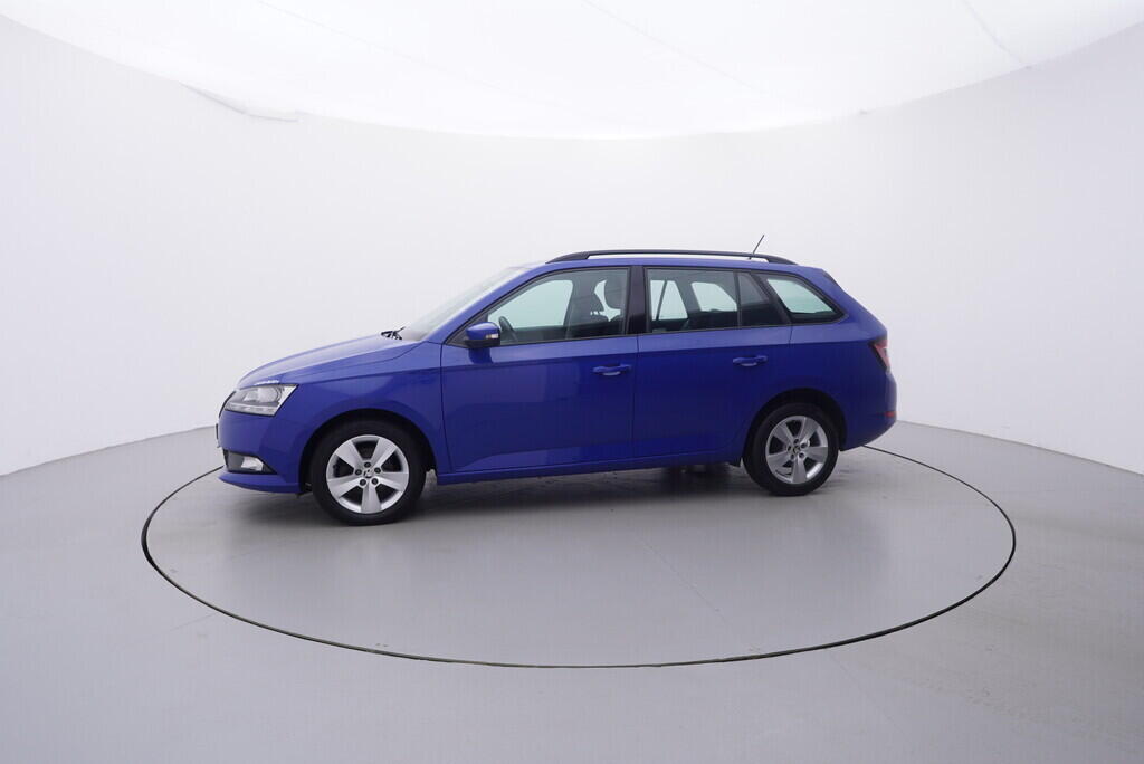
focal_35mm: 22
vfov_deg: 56.2
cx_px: 572
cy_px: 382
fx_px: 715
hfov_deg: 77.3
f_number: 5
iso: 200
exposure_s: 1/80
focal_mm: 15
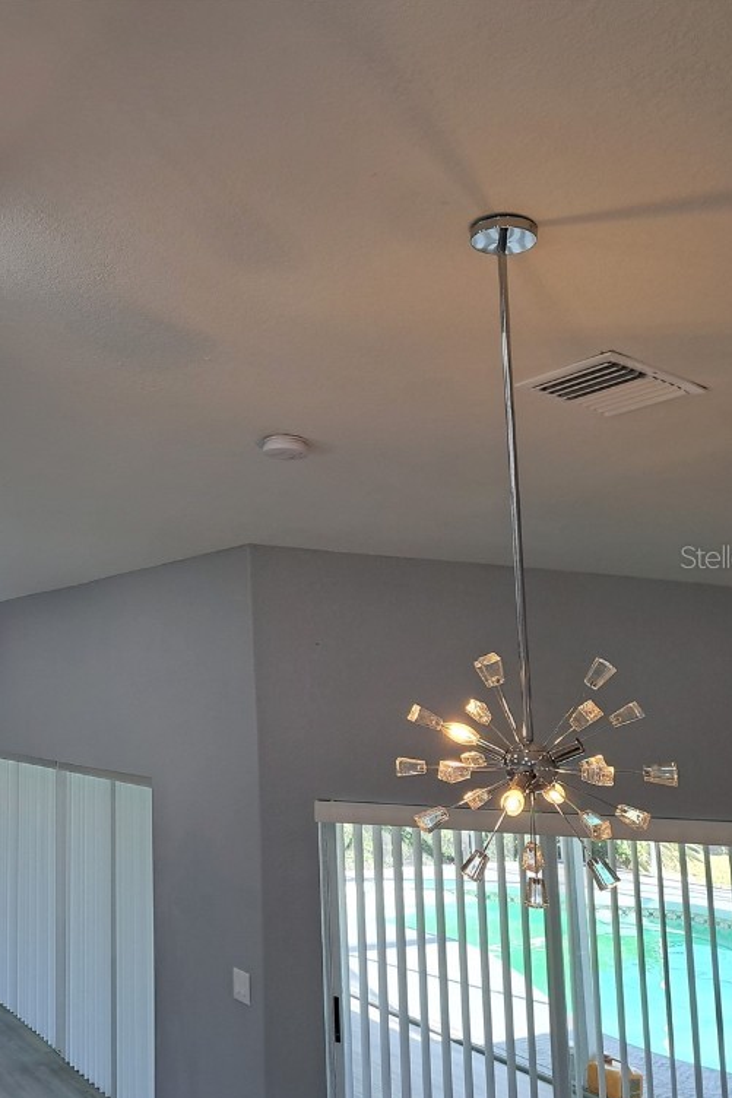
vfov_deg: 55.8
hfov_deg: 36.4
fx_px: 1037
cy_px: 556
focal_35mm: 34
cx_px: 70
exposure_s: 1/60
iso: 50
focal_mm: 5.23
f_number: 1.8
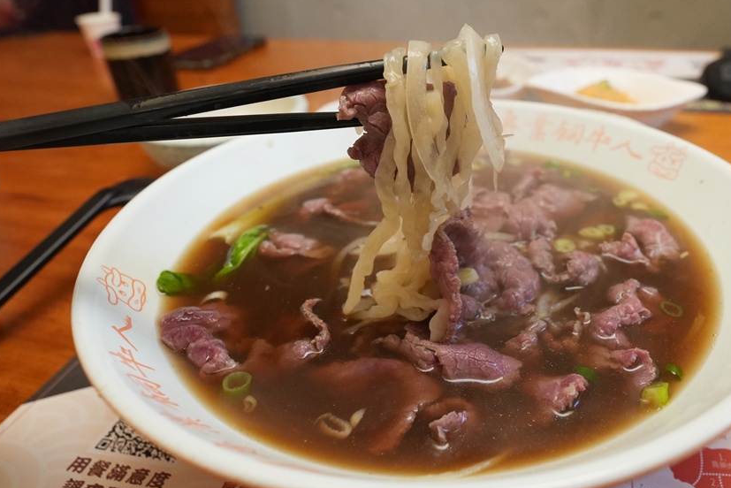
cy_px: 198
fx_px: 528
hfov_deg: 68.5
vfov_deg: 49.3
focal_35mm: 26
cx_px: 446
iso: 2500
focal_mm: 14
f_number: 4.5
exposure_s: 1/160
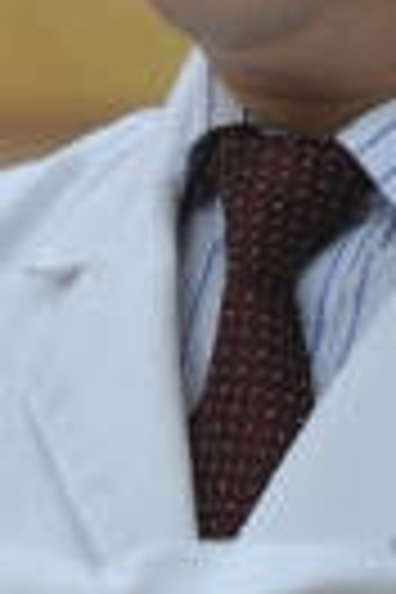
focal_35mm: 585
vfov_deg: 3.5
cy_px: 216
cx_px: -9
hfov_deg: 2.3
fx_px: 9652
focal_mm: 130
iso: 1250
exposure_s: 1/160
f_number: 3.5
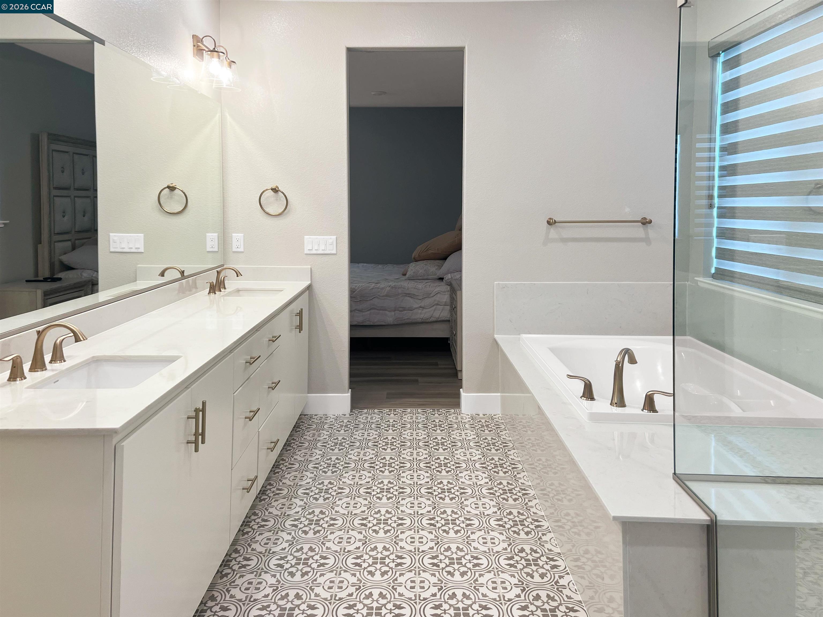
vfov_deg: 53.1
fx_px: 618
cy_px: 308
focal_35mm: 26
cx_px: 412
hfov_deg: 67.3
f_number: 1.5
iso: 64
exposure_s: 1/120
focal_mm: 5.7
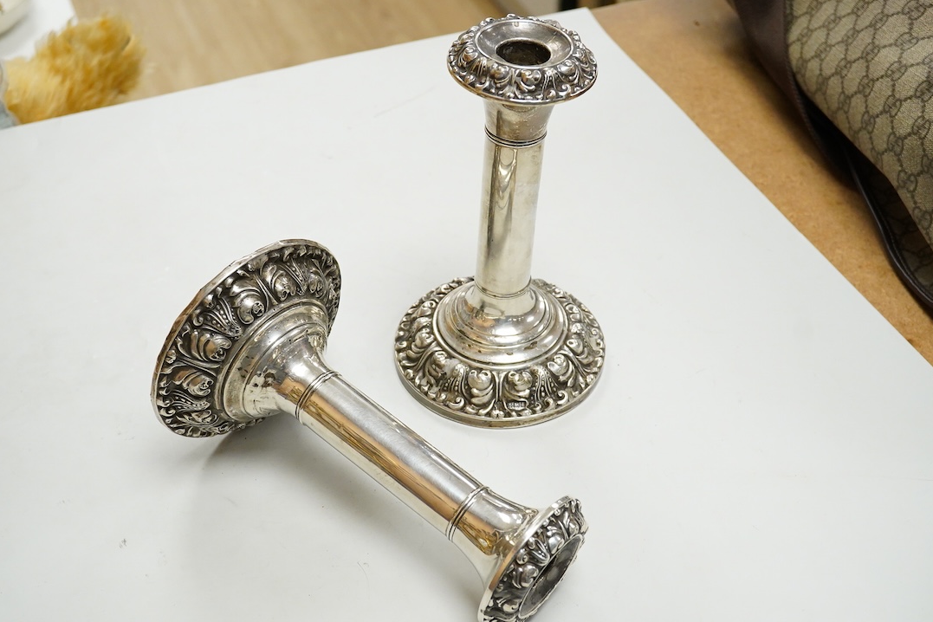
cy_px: 323
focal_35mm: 47
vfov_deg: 28.6
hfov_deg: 41.9
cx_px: 456
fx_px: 1218
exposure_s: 1/200
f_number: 9
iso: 2500
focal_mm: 30
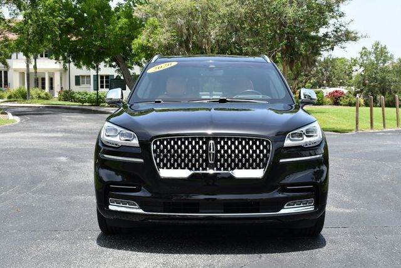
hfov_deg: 35.6
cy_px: 134
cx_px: 200
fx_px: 624
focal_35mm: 56
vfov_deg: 24.2
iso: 160
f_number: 8
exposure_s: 1/250
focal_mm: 28
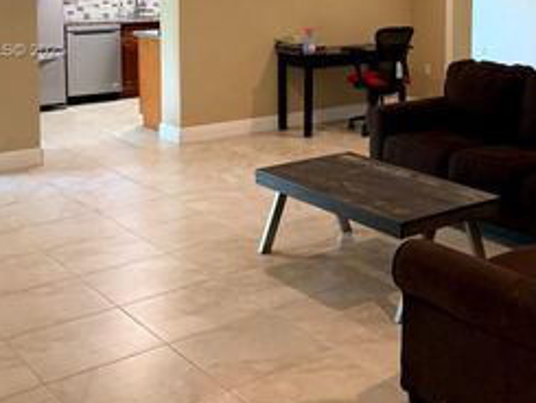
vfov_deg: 26.7
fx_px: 821
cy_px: 51
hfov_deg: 35.4
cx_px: 400
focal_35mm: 53
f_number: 1.8
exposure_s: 1/60
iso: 160
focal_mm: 4.25
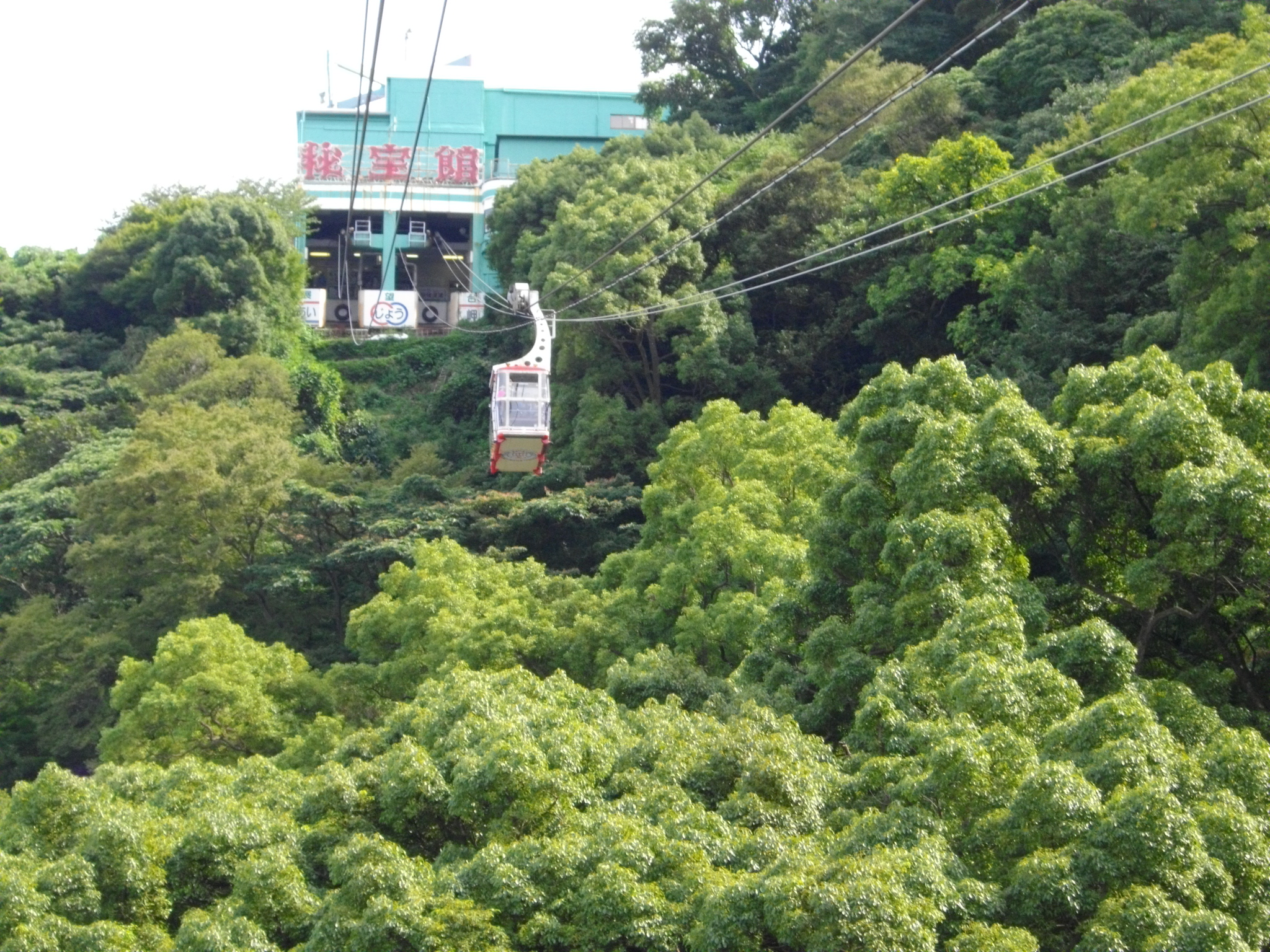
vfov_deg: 15.4
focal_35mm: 96
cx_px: 635
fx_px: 3522
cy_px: 476
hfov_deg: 20.4
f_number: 5.2
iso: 175
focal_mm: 17.1
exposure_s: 1/160
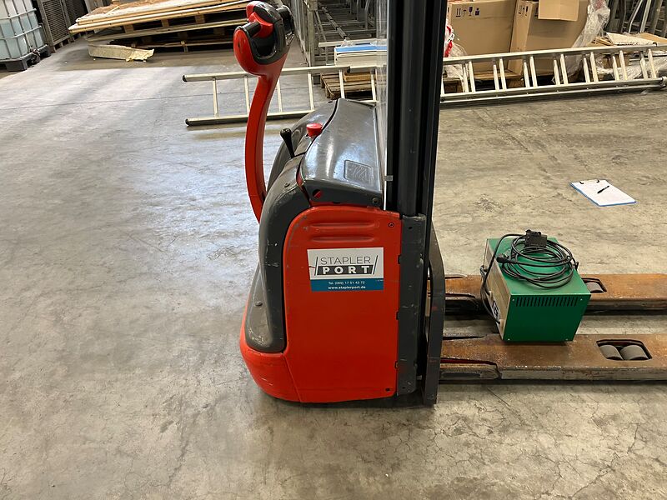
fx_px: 501
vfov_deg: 53.1
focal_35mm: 26
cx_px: 334
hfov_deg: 67.3
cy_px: 250
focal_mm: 5.1
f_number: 1.6
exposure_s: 1/50
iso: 125
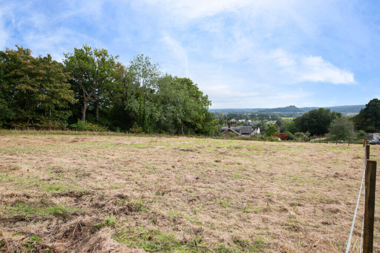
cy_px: 126
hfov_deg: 73.8
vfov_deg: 53.1
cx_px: 190
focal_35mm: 24
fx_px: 253
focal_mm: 24
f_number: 5.6
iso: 320
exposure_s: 1/800
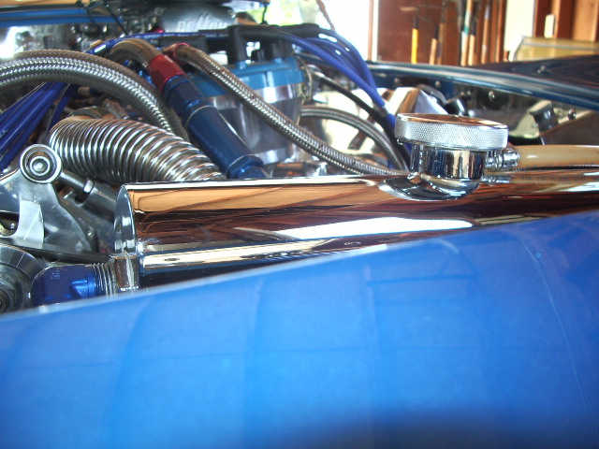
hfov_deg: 52.6
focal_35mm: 35
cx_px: 300
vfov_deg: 40.7
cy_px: 224
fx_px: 606
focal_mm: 5.8
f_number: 2.6
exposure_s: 1/40
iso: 100
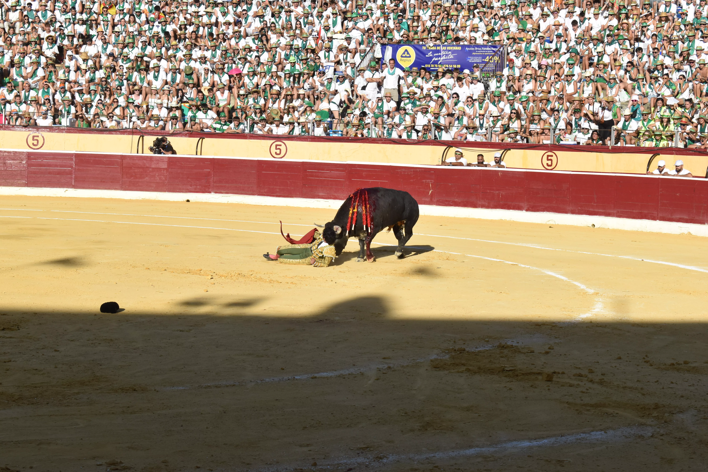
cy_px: 236
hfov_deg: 24.6
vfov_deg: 16.6
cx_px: 354
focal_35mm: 82
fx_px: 1622
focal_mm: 55
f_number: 11
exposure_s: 1/500
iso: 400
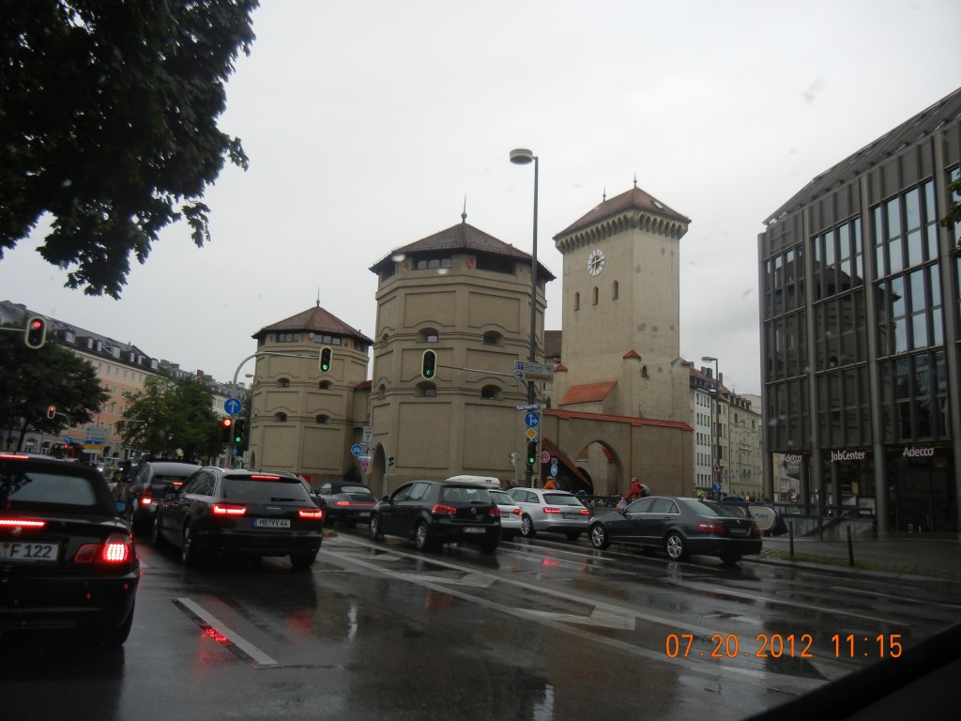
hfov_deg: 60.0
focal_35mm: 30
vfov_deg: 46.8
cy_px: 360
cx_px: 480
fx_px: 833
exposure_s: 1/215
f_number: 3.5
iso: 160
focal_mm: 5.4
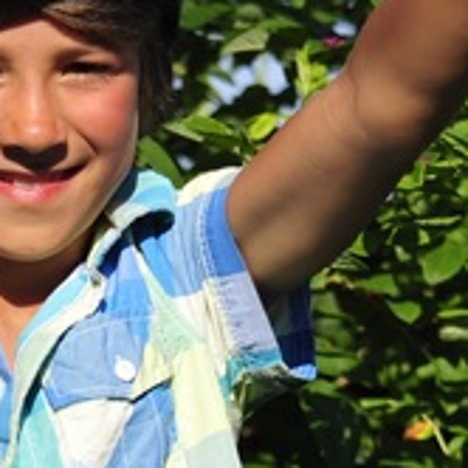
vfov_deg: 5.3
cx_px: 172
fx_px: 5063
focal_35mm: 331
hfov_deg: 5.3
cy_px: 279
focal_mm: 72
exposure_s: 1/2500
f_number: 4.5
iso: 400
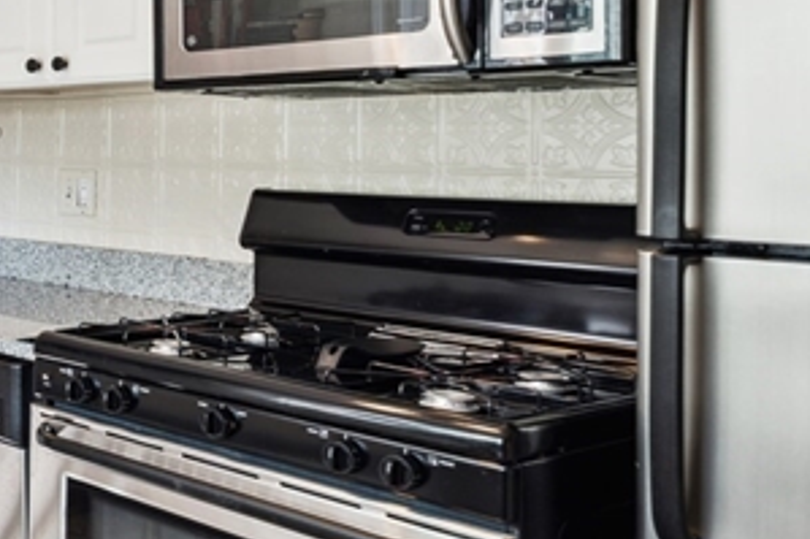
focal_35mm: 48
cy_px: 169
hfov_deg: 30.1
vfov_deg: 27.8
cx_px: -309
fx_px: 1079
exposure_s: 1/2.5
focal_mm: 14
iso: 100
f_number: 8
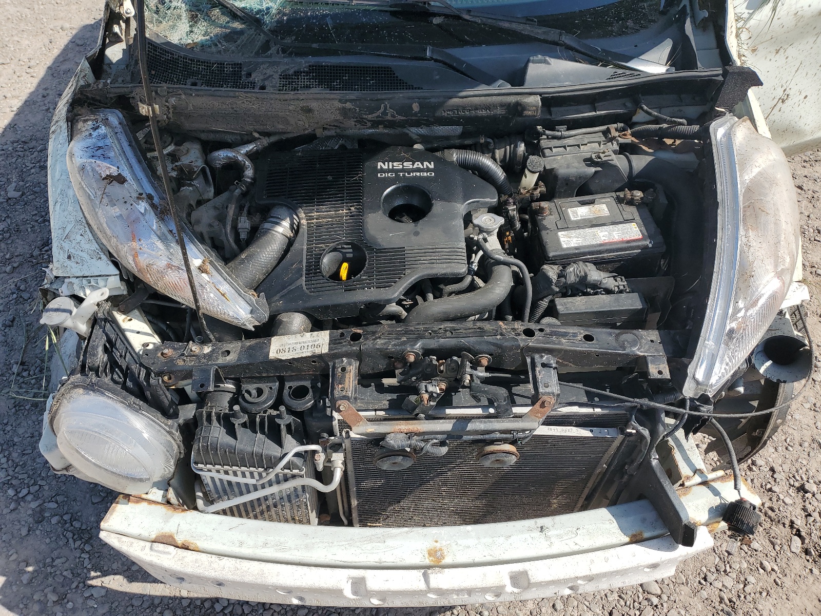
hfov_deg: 67.3
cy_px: 308
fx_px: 617
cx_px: 410
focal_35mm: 26
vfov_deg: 53.1
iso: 50
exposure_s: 1/3333
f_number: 1.5
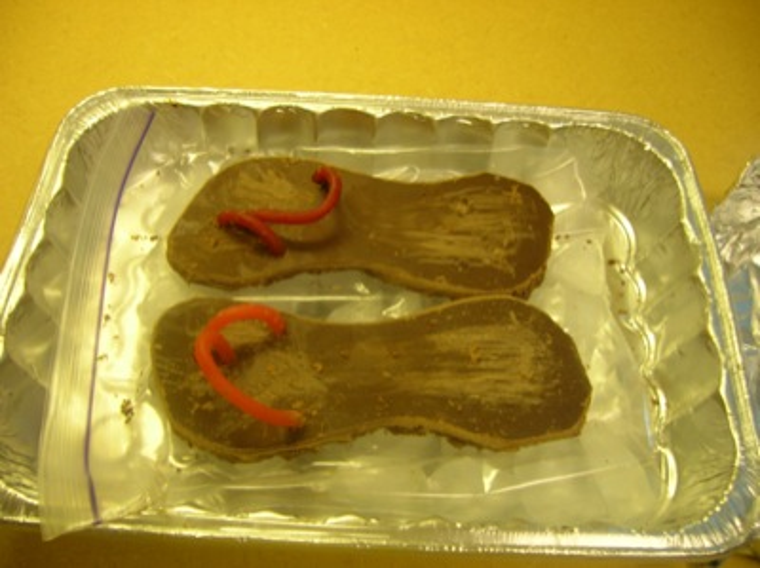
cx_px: 380
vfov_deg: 41.7
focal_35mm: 34
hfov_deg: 54.0
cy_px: 284
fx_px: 746
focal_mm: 5.7
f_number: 2.9
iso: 50
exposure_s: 1/9.7
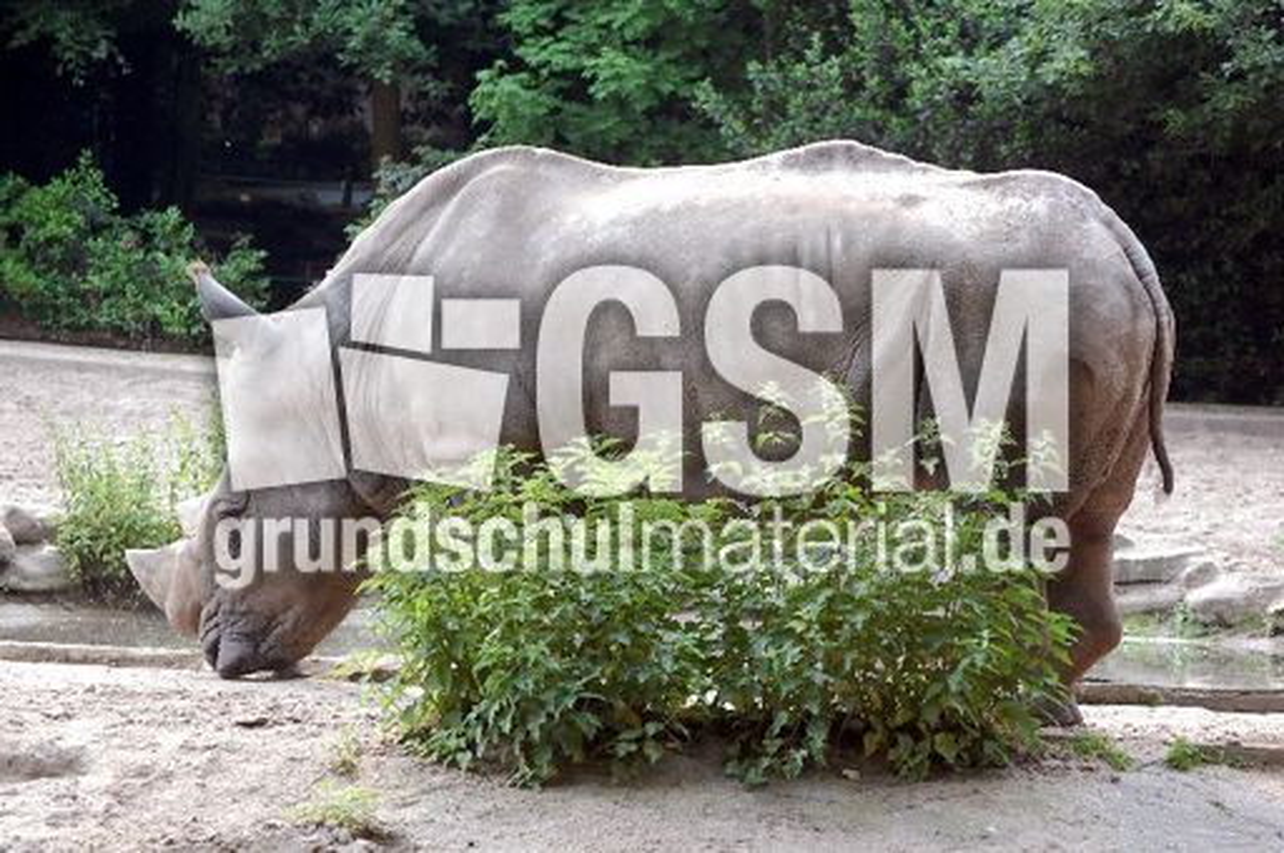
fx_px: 4542
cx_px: 642
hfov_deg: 16.1
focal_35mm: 128
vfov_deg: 10.7
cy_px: 426
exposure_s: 1/60
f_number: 8
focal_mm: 85
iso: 400
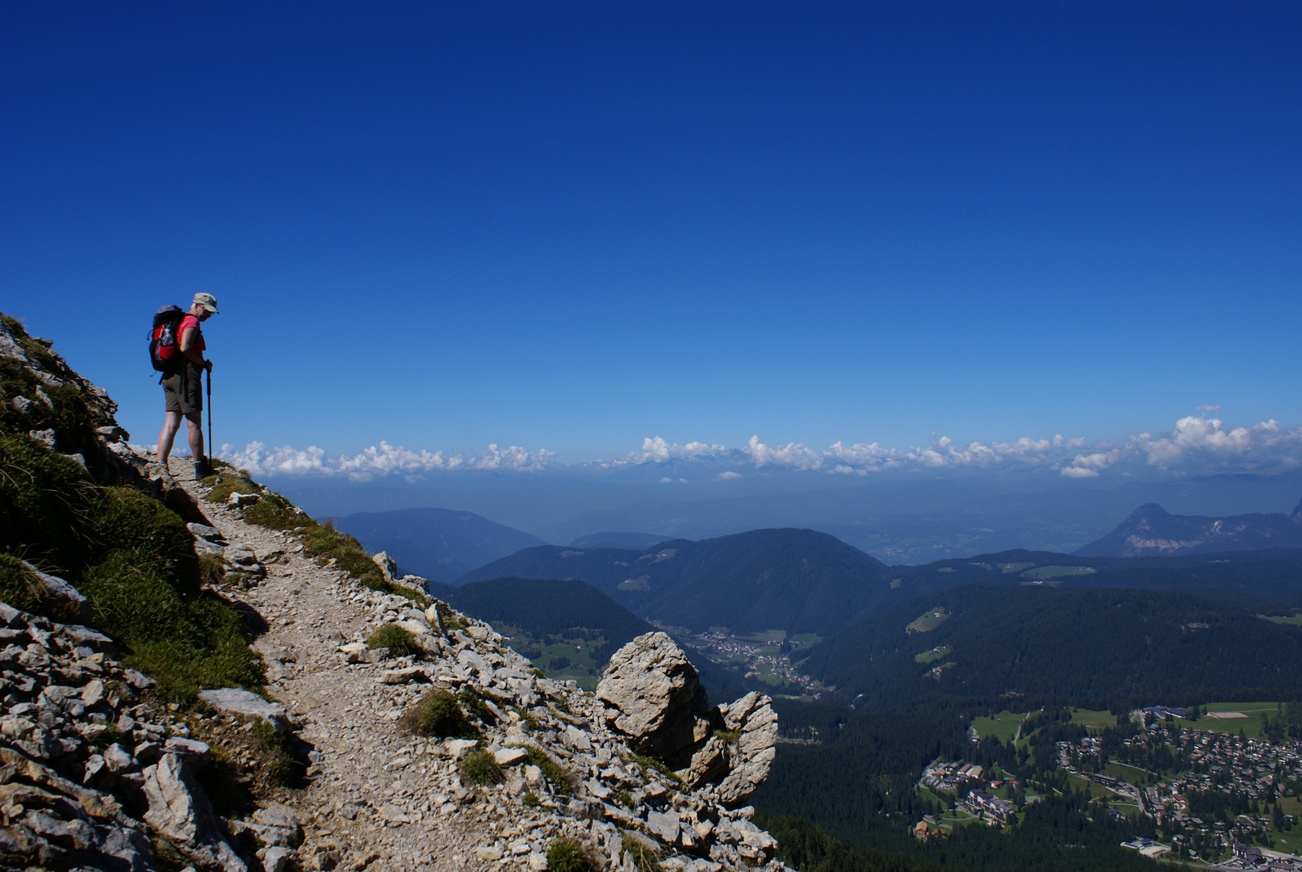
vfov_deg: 43.7
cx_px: 651
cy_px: 436
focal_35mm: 30
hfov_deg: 61.9
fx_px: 1086
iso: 100
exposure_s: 1/400
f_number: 10
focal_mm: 20
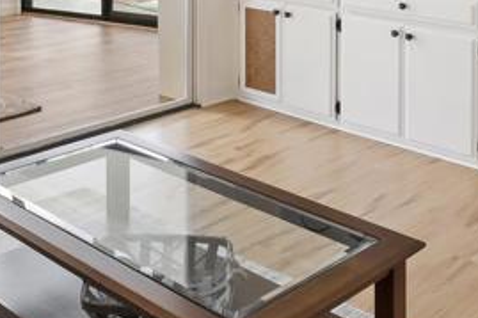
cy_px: -135
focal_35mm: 61
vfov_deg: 19.8
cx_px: 219
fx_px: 809
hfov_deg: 32.9
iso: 500
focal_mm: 16
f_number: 8
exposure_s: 1/4
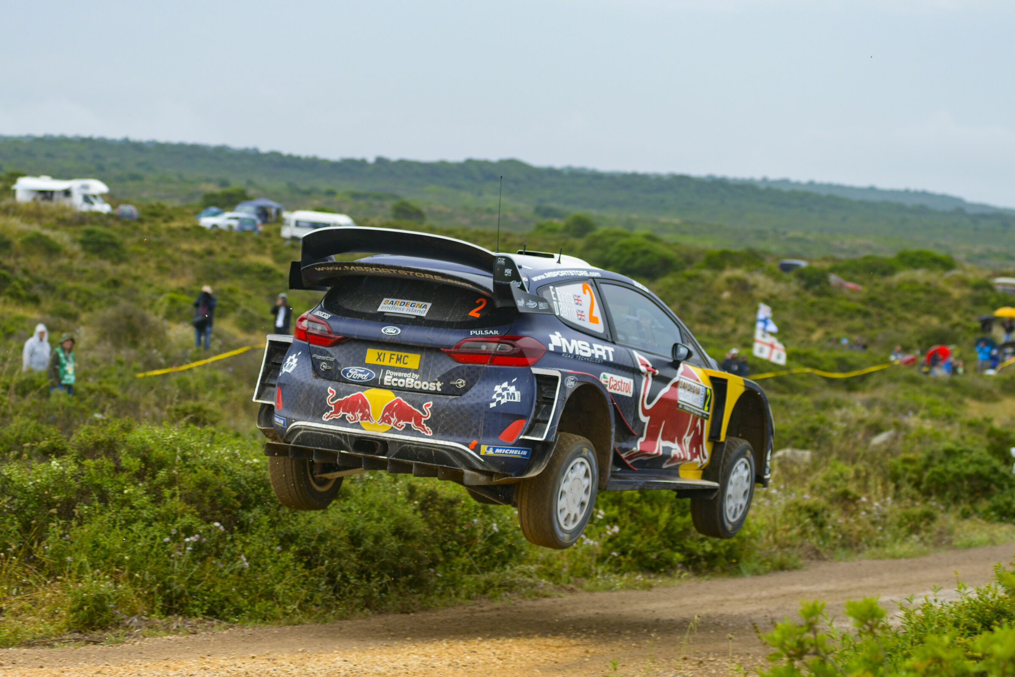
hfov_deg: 25.4
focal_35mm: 80
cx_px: 508
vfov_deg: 17.1
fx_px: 2256
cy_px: 338
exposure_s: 1/1000
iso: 400
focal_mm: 80
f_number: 3.5
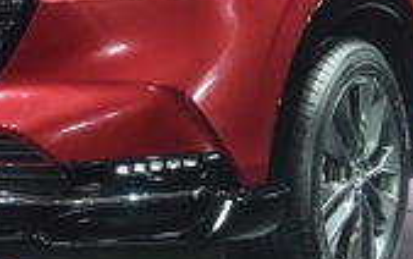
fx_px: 1566
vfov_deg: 9.4
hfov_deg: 15.0
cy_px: 0
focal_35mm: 139
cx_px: 176
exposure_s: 1/160
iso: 1600
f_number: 5
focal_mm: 48
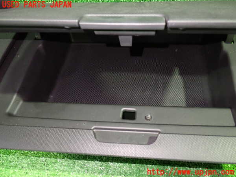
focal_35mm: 30
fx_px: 205
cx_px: 118
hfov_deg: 60.0
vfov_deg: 46.8
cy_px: 88
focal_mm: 5.4
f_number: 2.3
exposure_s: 1/13
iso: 800
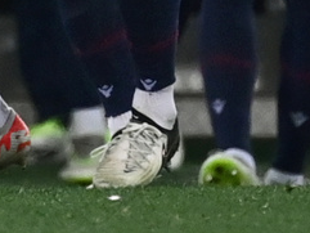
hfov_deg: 0.9
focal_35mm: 2230
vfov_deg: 0.7
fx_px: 19980
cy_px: -360
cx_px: -289
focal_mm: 400
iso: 2500
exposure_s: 1/1600
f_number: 4
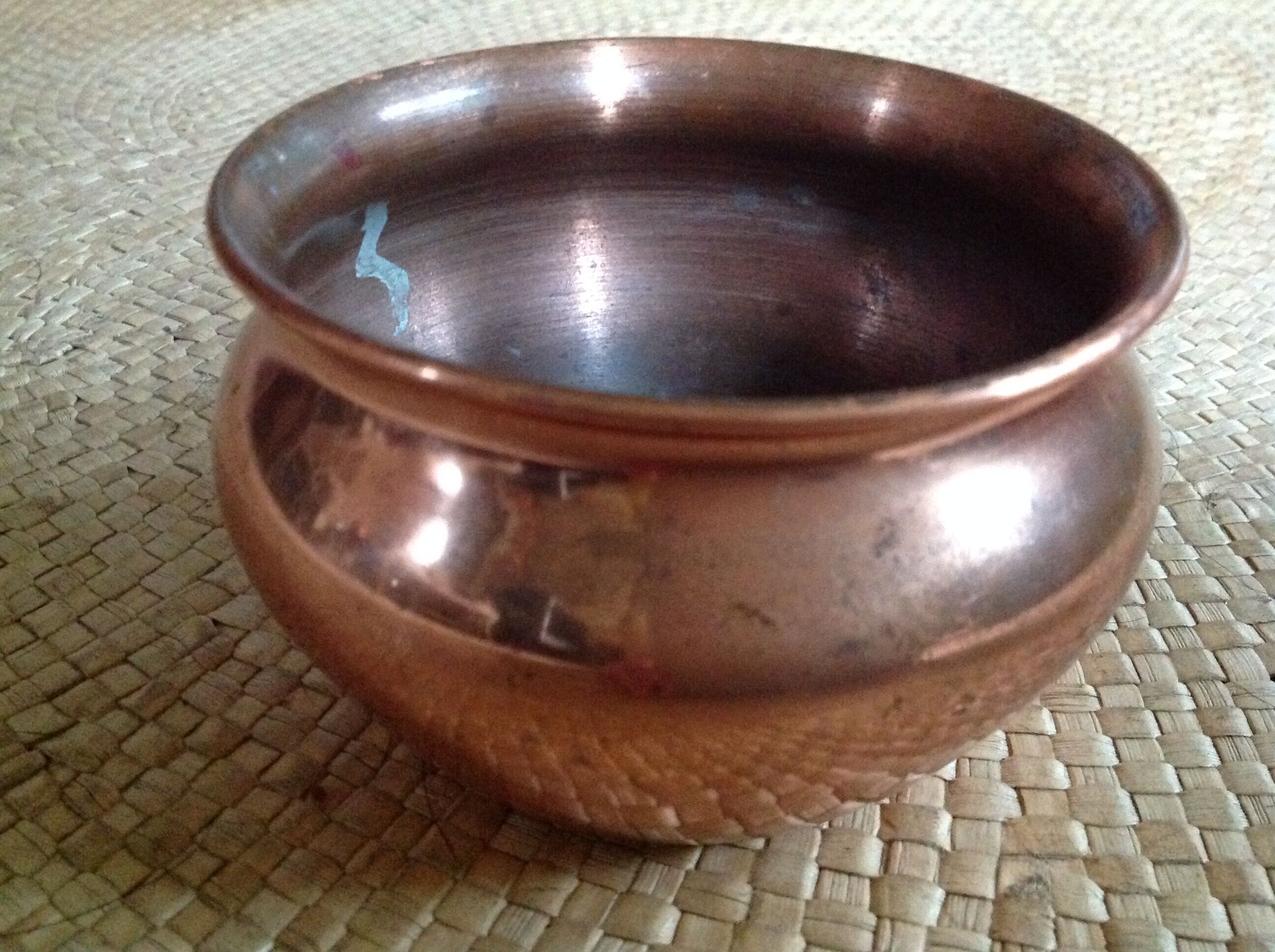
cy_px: 476
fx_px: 1287
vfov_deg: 40.6
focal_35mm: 35
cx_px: 638
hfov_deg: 52.7
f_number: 2.4
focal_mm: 4.28
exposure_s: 1/15
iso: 800
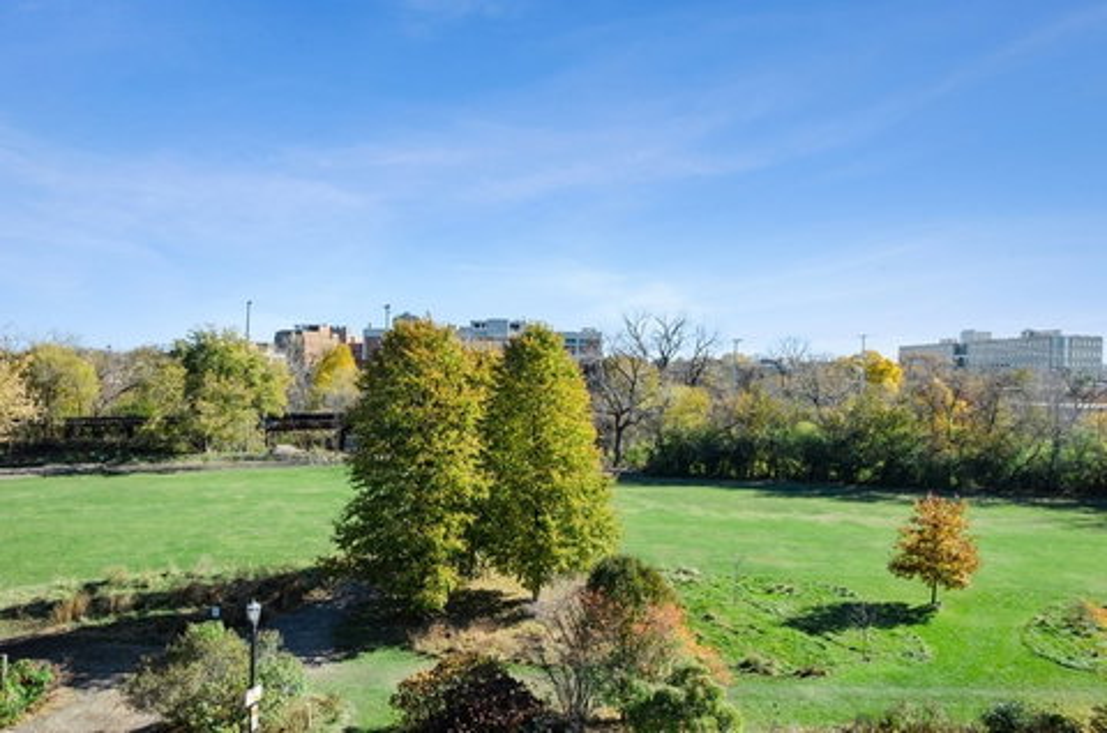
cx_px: 554
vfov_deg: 55.9
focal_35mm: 22
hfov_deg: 77.4
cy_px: 366
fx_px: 690
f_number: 9
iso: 250
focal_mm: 15
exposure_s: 1/250
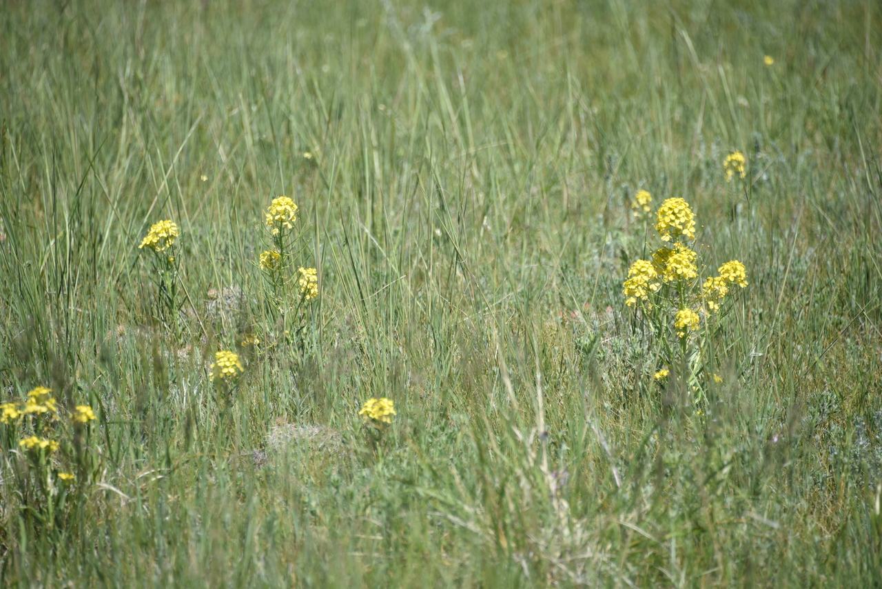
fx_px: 7351
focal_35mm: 300
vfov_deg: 4.6
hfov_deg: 6.9
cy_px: 294
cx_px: 441
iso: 160
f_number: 5.6
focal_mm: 300
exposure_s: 1/640
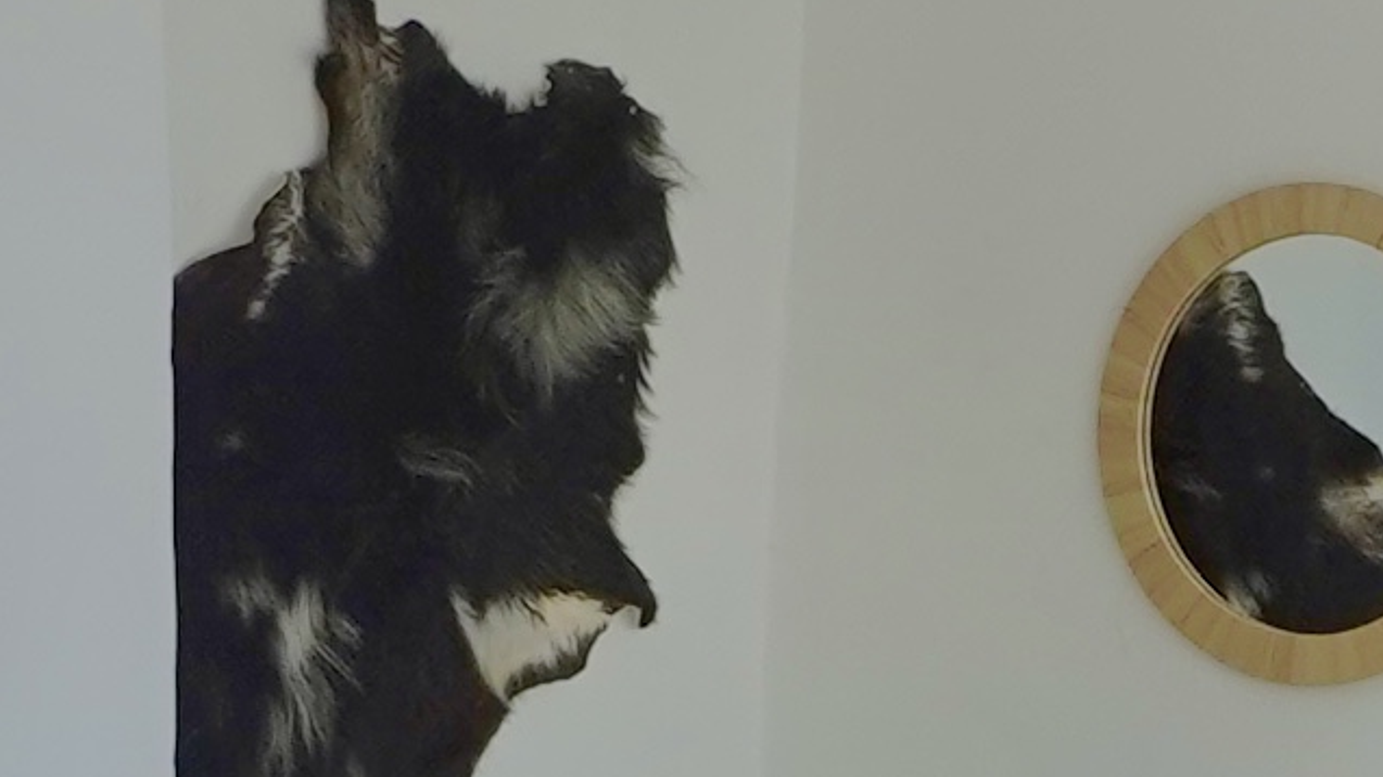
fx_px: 4510
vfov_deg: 9.5
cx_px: 1646
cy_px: 1209
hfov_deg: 16.7
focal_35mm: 123
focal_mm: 13
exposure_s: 1/500
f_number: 5.6
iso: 400
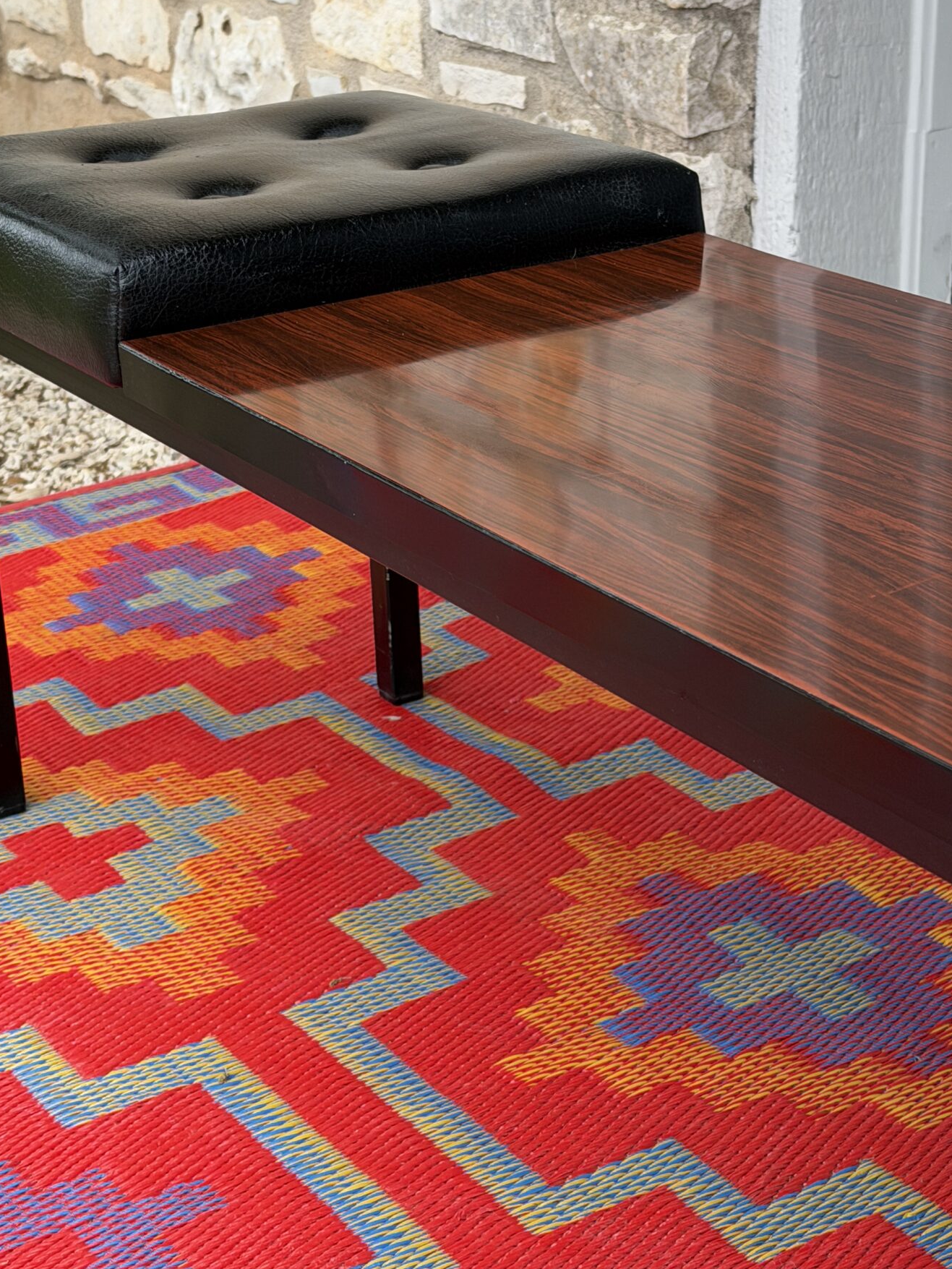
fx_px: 2566
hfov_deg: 21.0
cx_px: 481
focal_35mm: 70
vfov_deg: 27.7
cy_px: 516
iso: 64
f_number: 1.78
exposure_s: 1/687
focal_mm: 6.76
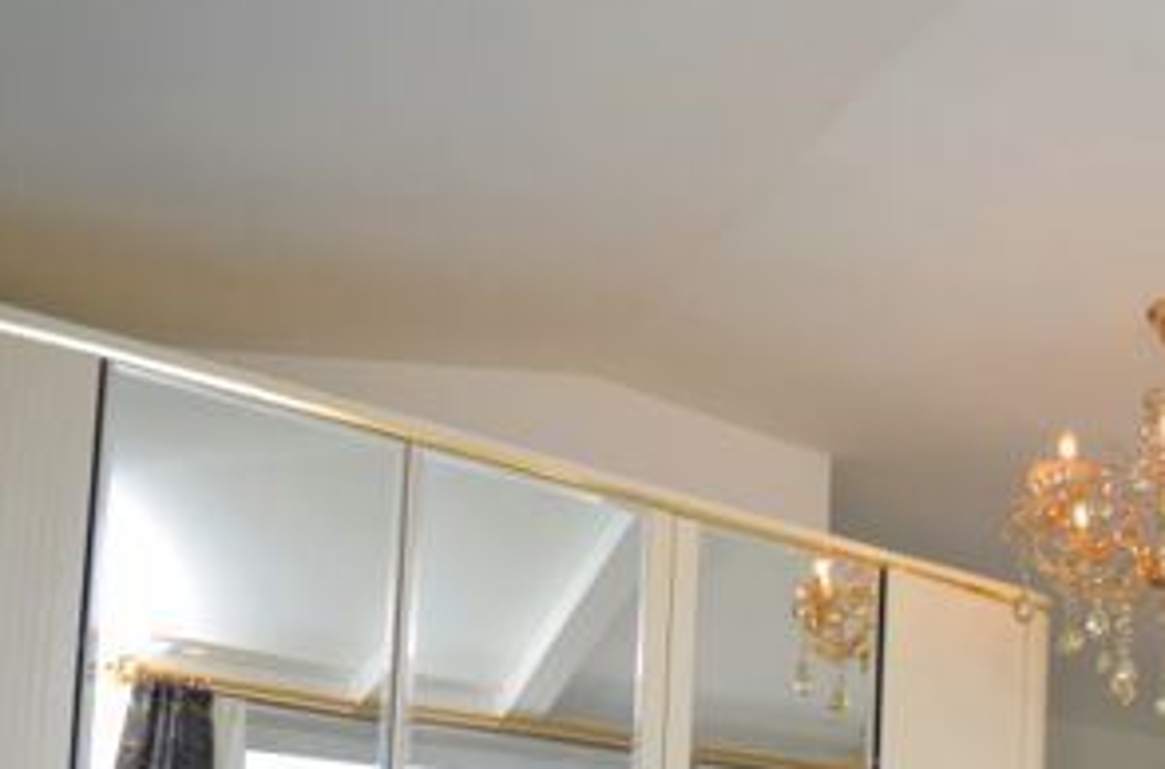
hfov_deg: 41.8
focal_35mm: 36
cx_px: 1294
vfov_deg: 31.3
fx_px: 1161
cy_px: 900
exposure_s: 1/125
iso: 140
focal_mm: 10
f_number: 5.6
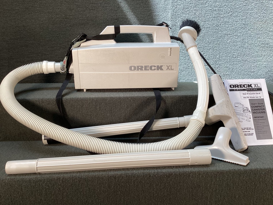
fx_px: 245
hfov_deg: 58.3
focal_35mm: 31
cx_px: 136
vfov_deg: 45.4
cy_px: 102
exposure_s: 1/100
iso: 50
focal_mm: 3.3
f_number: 2.4
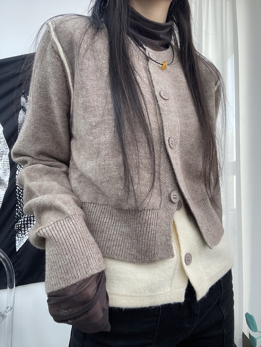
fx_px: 231
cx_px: 130
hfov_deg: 58.9
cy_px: 174
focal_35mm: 23
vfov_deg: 73.9
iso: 80
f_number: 2.2
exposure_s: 1/60
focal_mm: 2.71
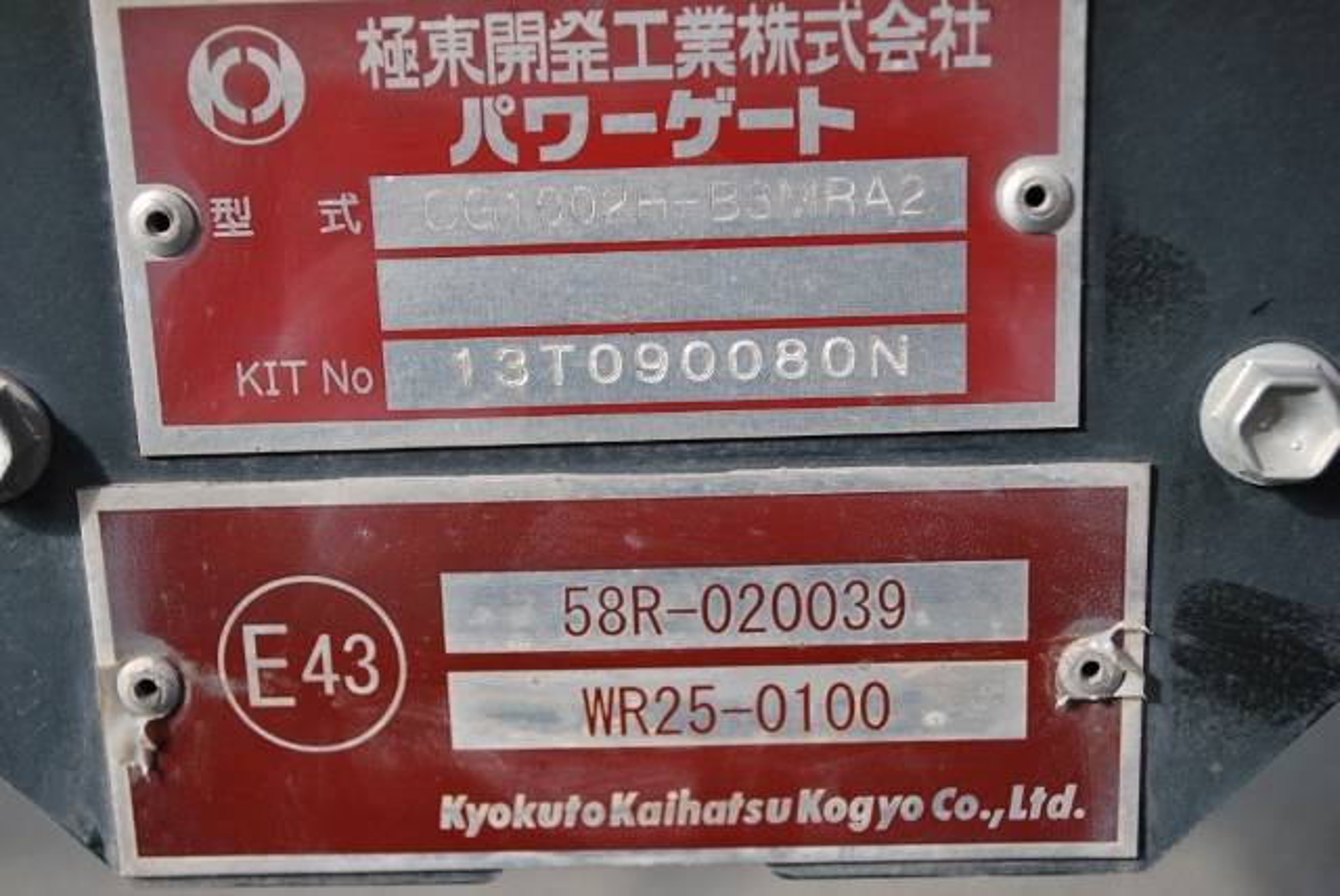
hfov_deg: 36.8
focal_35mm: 54
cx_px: 670
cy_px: 448
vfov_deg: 25.1
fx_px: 2012
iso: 220
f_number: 5.3
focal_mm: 36
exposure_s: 1/125
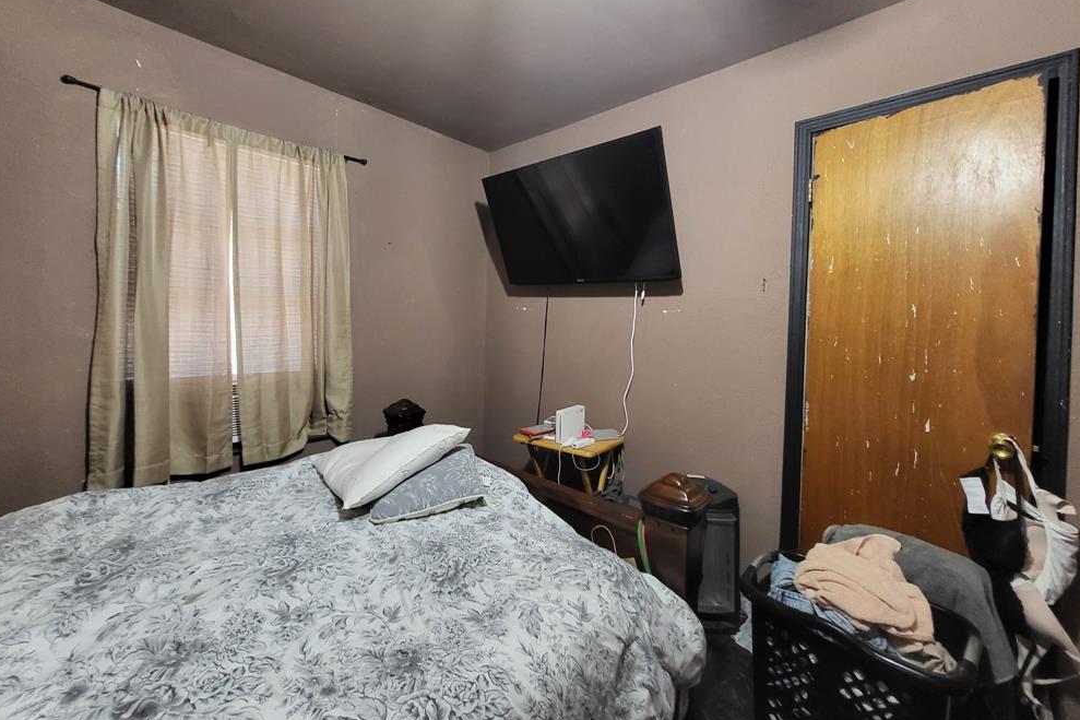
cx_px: 530
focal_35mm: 14
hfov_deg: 104.3
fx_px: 420
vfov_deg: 80.9
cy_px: 321
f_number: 2.2
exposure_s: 1/30
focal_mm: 1.74
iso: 320
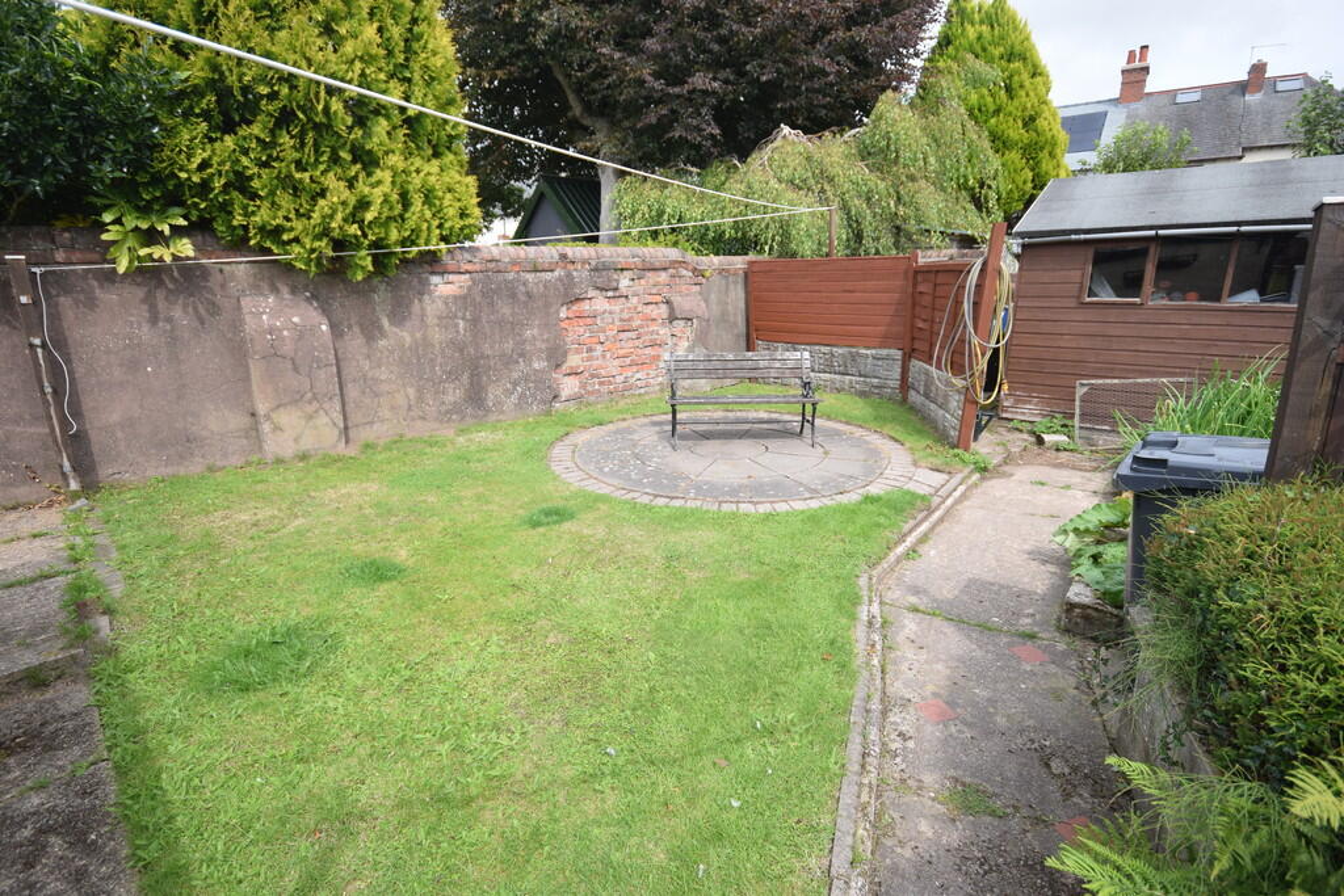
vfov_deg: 67.4
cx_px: 672
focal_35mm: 18
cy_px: 448
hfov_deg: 90.0
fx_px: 672
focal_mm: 12
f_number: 8
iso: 200
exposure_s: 1/250
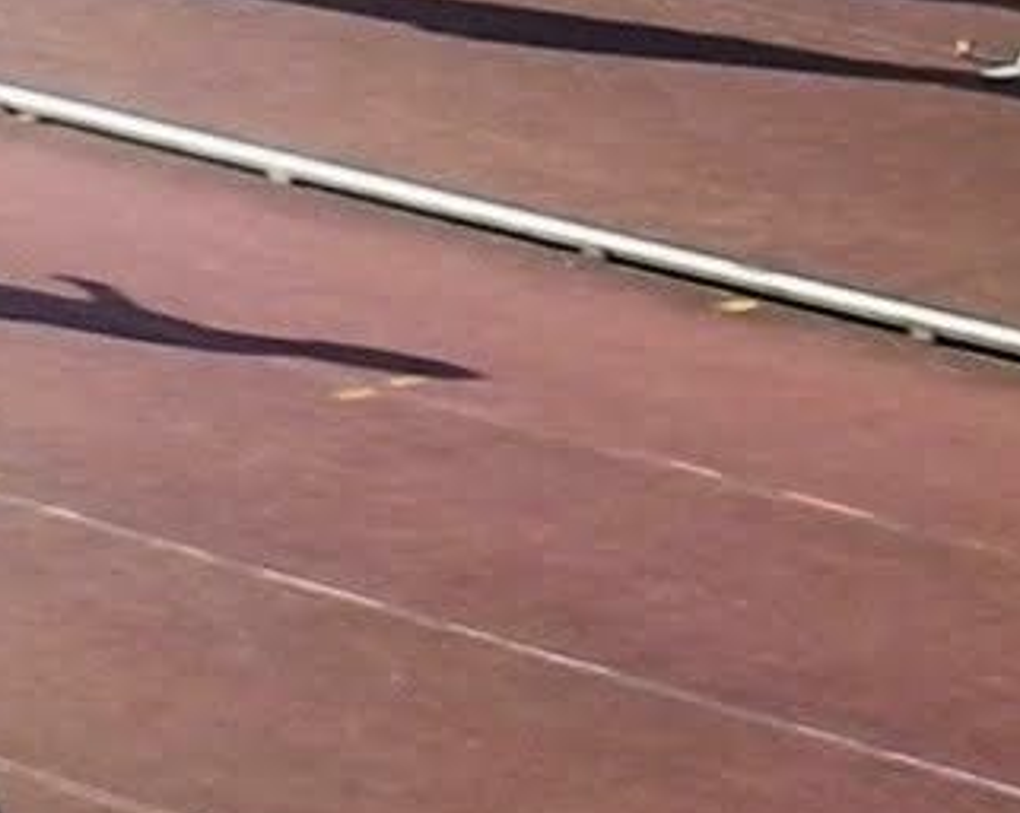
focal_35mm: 265
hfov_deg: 7.2
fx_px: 7990
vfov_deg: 5.8
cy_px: -213
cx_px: -473
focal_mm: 14.9
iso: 640
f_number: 13.3
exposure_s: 1/160
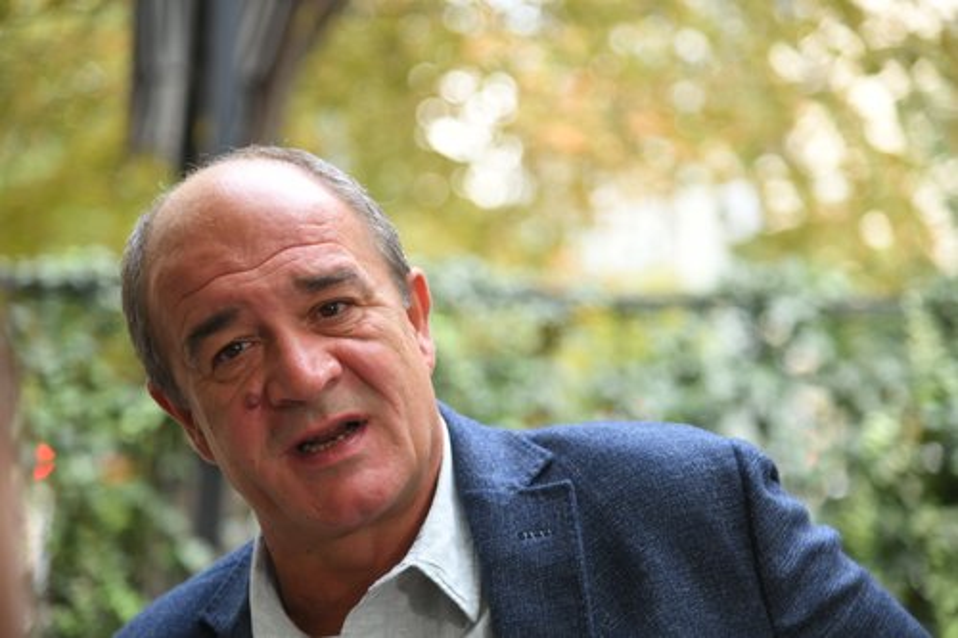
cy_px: 319
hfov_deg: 19.5
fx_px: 2793
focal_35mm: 105
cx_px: 479
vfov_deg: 13.0
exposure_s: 1/200
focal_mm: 105
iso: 500
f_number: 4
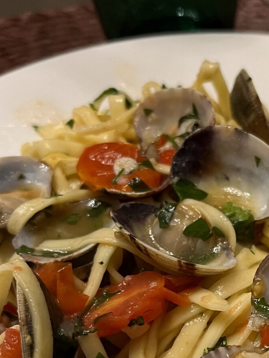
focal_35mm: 60
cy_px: 291
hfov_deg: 24.0
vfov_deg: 31.3
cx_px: 224
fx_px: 621
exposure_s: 1/50
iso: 400
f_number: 1.6
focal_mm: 5.1
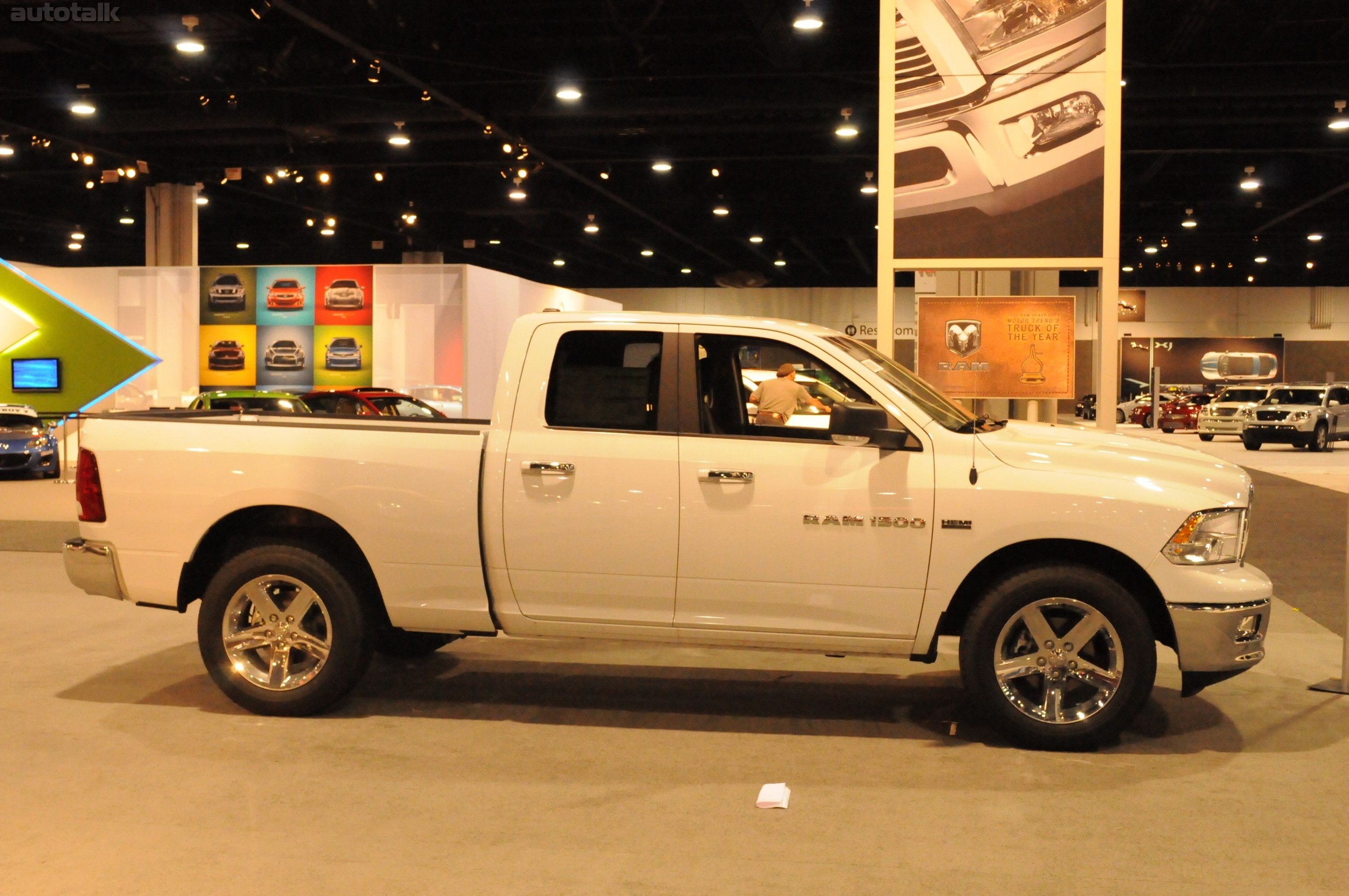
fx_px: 1572
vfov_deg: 31.8
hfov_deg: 46.4
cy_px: 448
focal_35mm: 42
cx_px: 674
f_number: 8
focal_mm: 28
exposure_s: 1/80
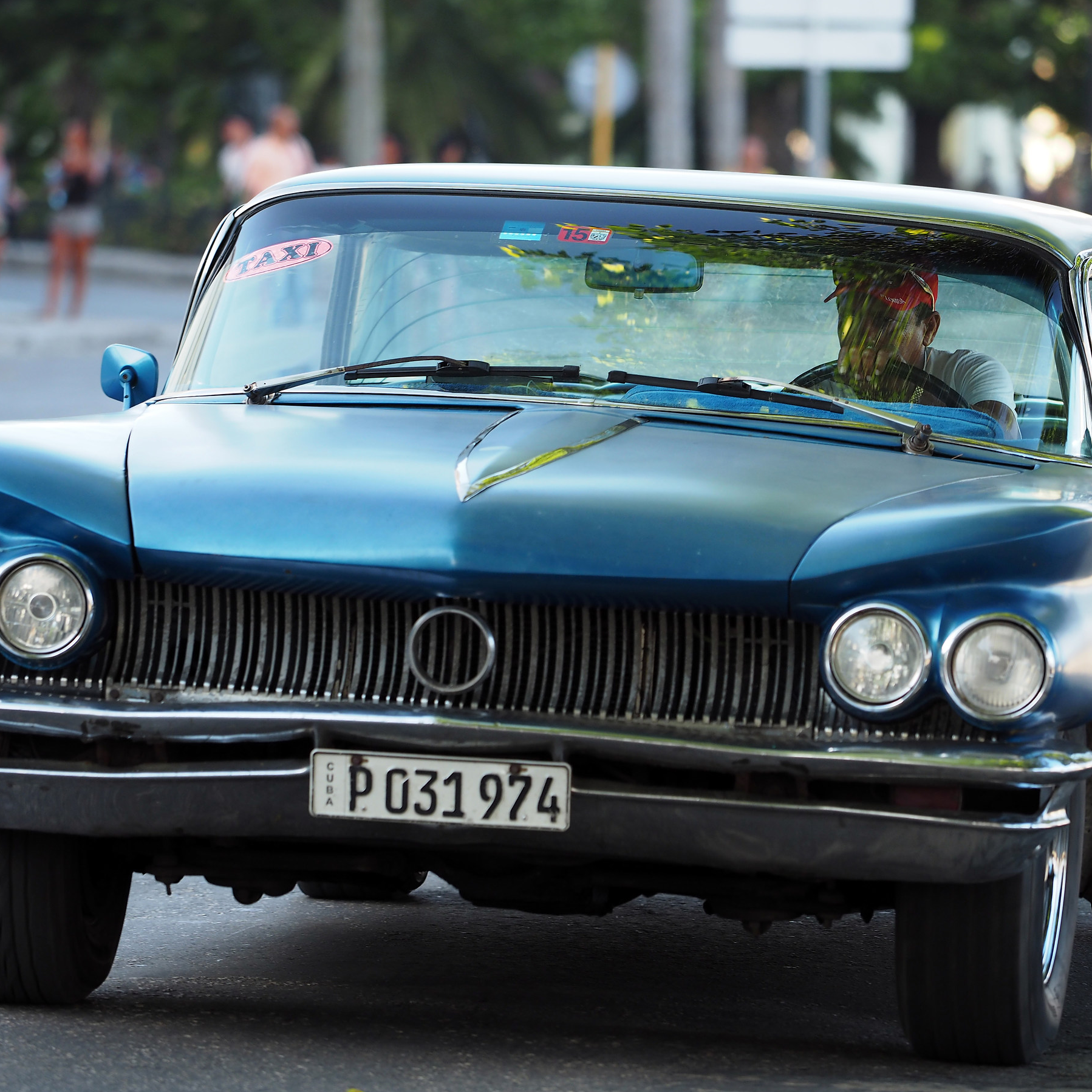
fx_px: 12634
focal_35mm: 354
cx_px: 590
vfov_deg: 4.9
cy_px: 546
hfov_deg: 4.9
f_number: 2.8
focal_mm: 150
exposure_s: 1/320
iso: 200
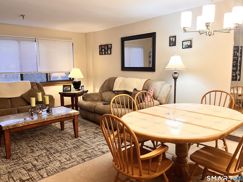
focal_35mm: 27
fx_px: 190
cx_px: 118
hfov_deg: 65.3
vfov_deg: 51.4
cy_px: 88
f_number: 1.6
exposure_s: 1/60
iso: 125
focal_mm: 5.1
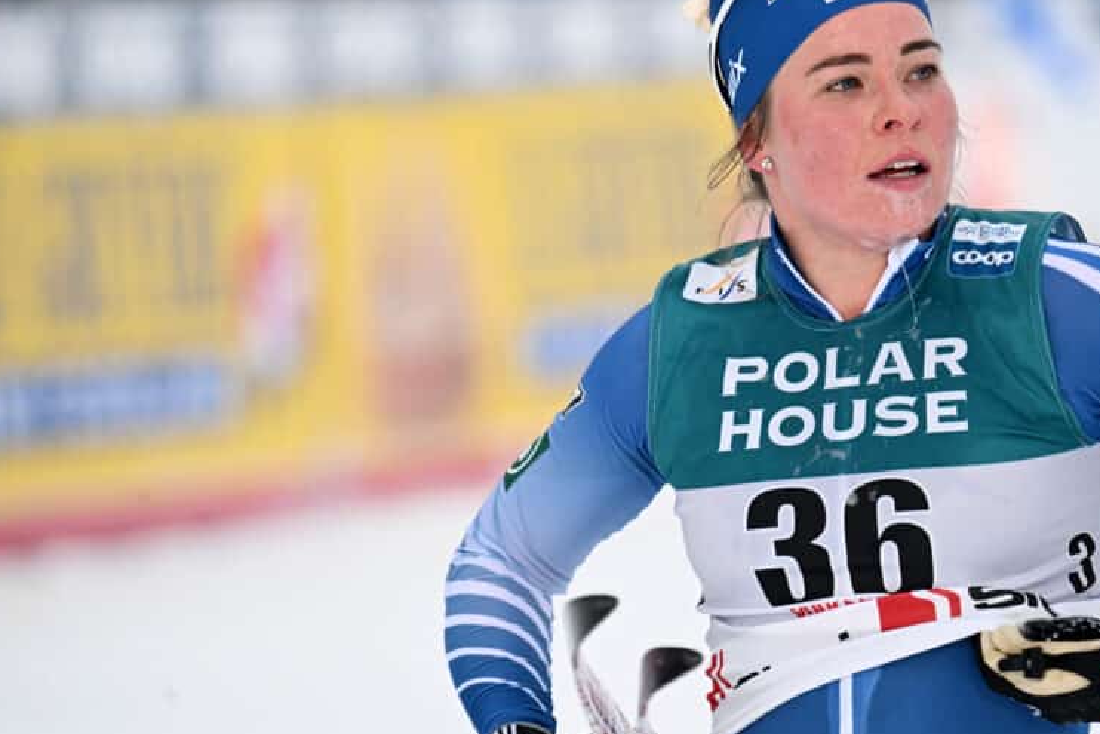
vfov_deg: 2.5
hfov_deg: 3.7
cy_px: 278
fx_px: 16869
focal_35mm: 552
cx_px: 672
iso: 2500
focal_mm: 400
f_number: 5.6
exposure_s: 1/320
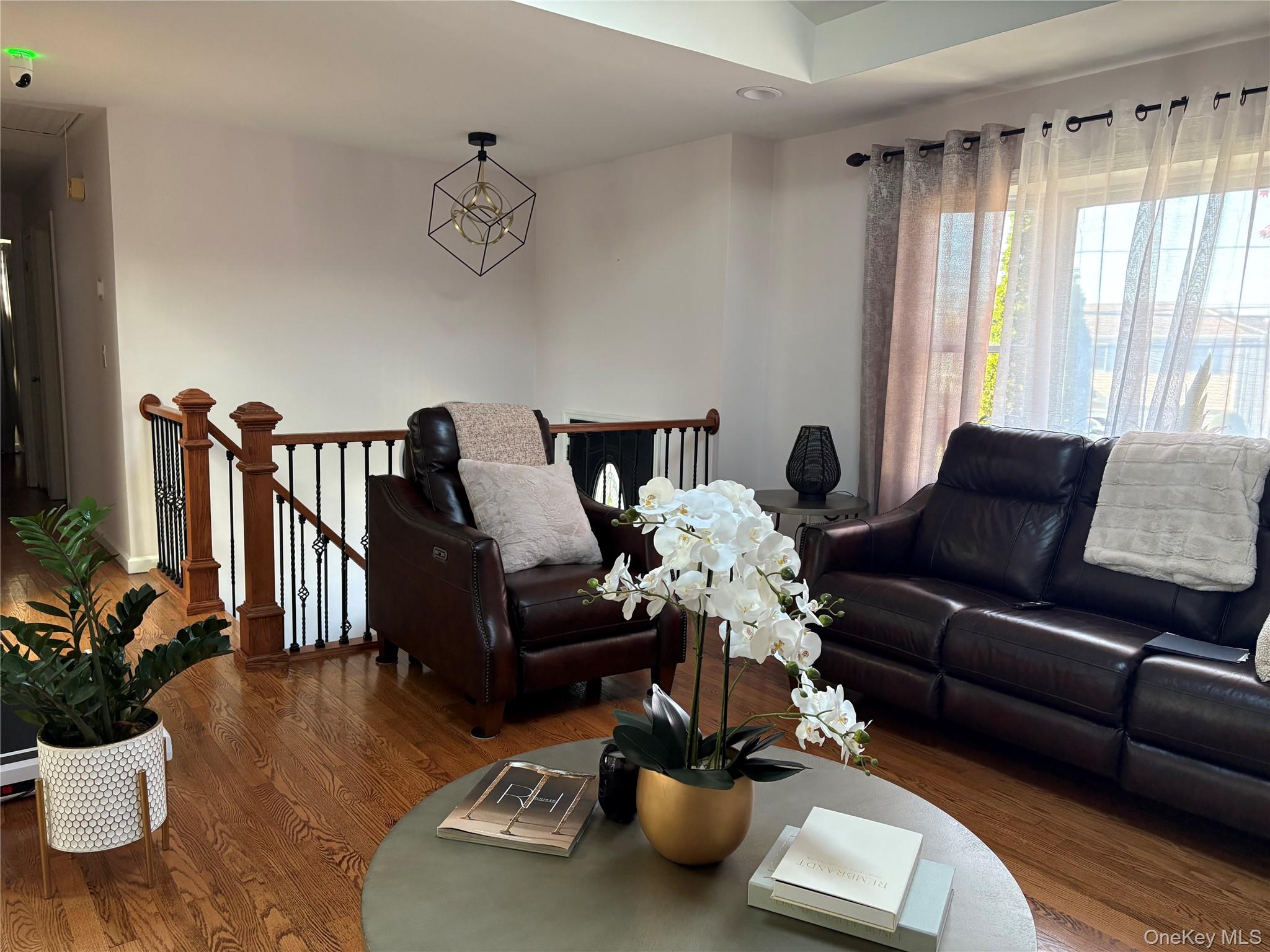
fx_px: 954
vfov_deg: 53.1
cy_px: 476
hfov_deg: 67.3
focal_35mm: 26
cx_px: 635
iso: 200
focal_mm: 5.96
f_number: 1.6
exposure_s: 1/60
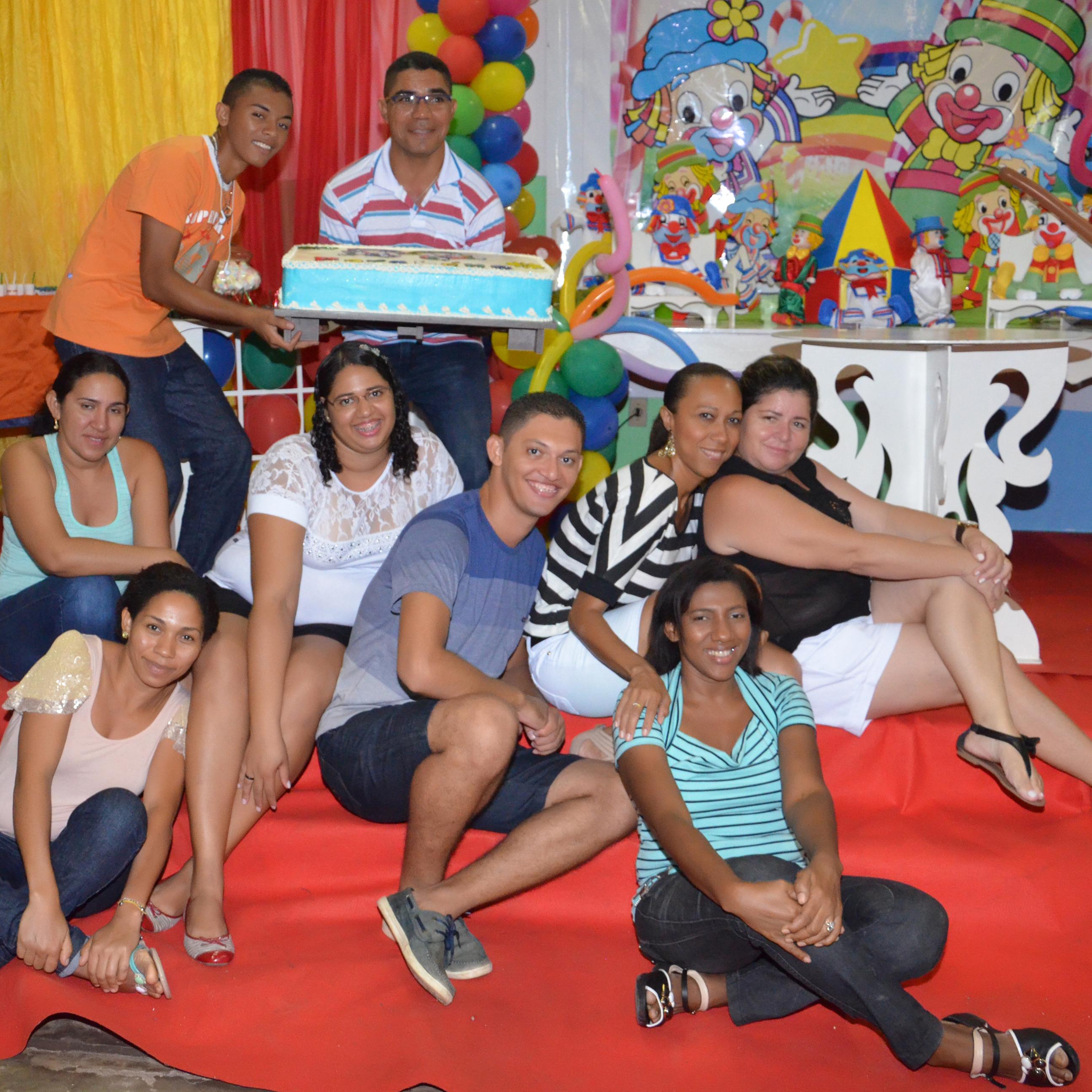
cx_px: 447
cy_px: 544
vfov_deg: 47.2
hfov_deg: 47.0
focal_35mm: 35
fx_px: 1249
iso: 3200
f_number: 4
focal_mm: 18
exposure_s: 1/60
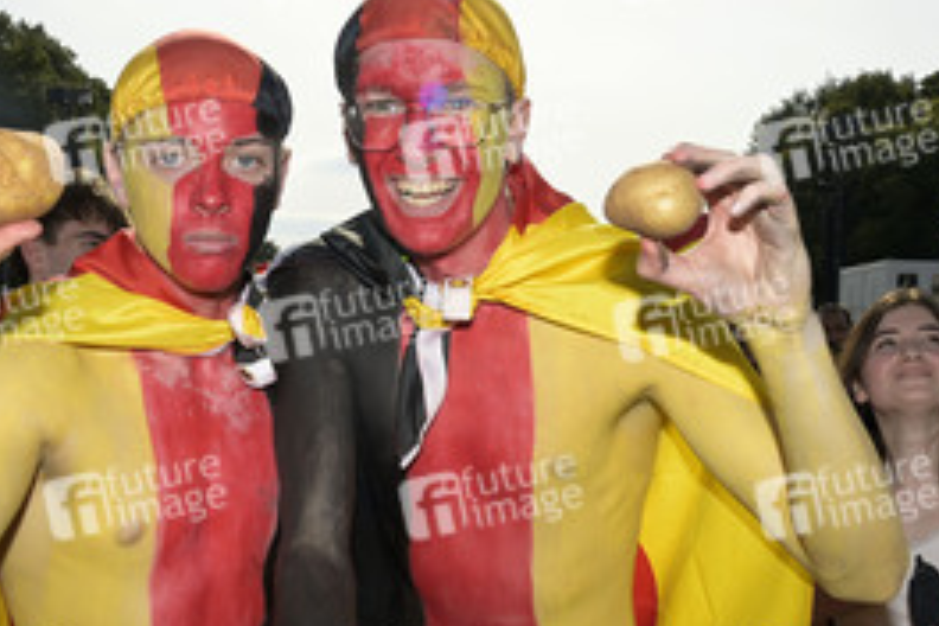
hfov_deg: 37.4
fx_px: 1382
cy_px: 409
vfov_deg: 25.4
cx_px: 397
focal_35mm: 53
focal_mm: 31
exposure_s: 1/250
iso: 200
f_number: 14
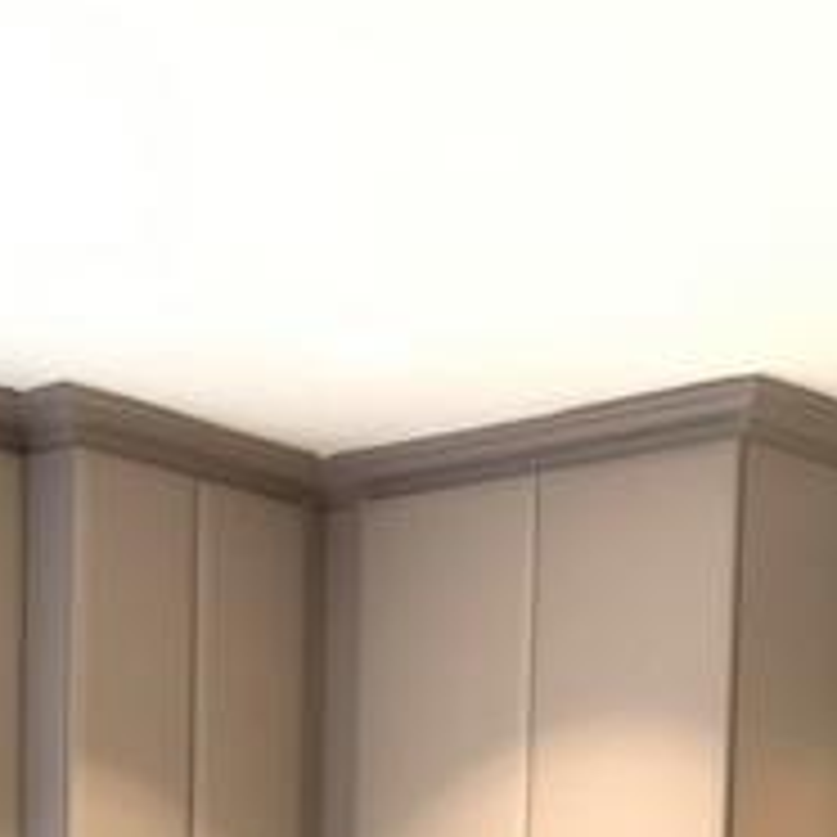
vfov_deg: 15.9
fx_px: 2708
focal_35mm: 99
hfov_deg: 17.6
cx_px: 482
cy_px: 1305
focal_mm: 4.25
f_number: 1.8
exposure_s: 1/50
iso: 320
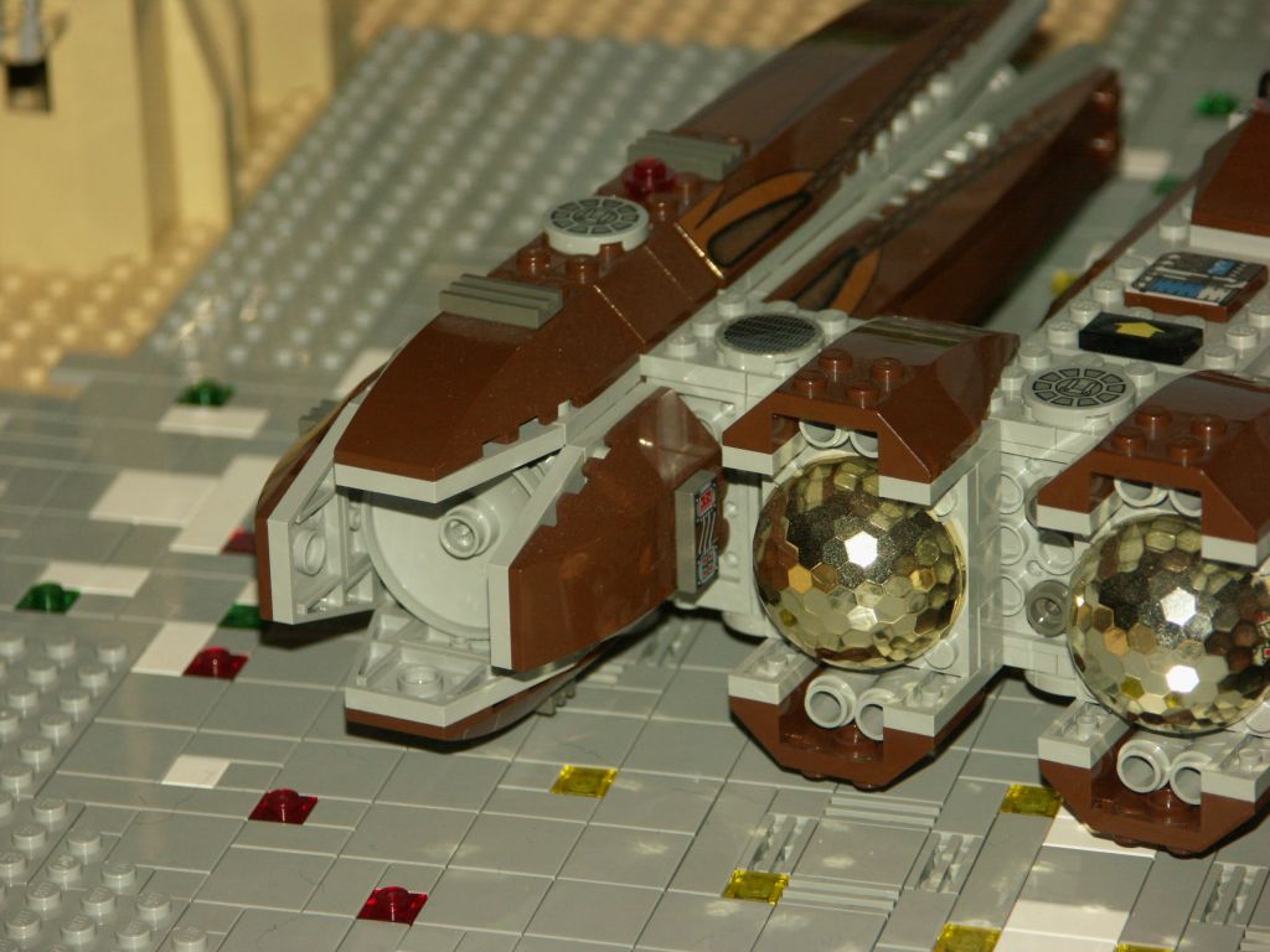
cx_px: 635
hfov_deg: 9.9
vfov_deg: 7.4
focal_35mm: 200
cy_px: 476
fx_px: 7338
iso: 200
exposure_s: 1/200
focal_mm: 50.8
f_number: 3.5
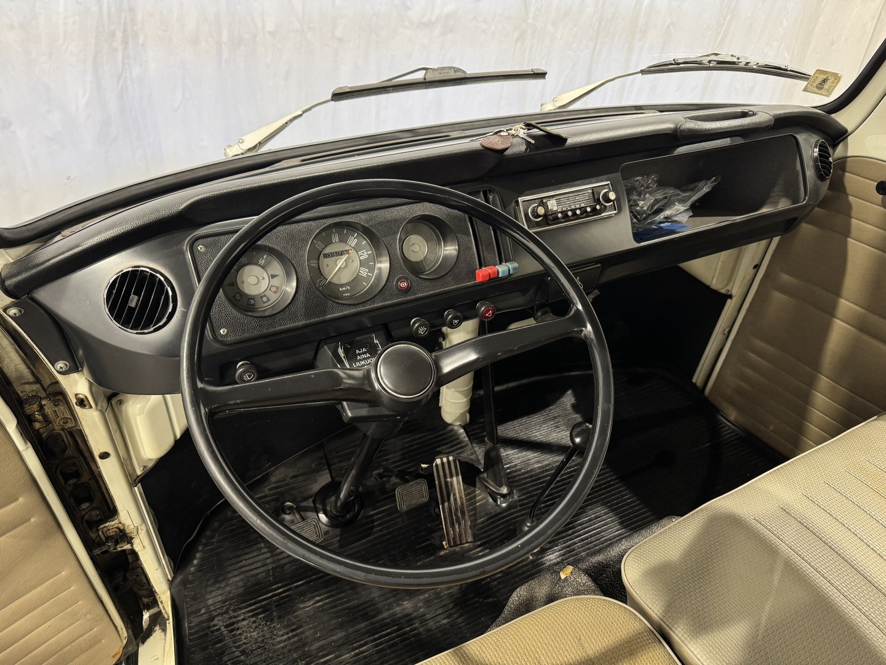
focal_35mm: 24
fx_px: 614
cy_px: 332
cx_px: 443
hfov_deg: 71.6
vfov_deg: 56.8
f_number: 1.78
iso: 200
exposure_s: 1/100
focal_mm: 6.76
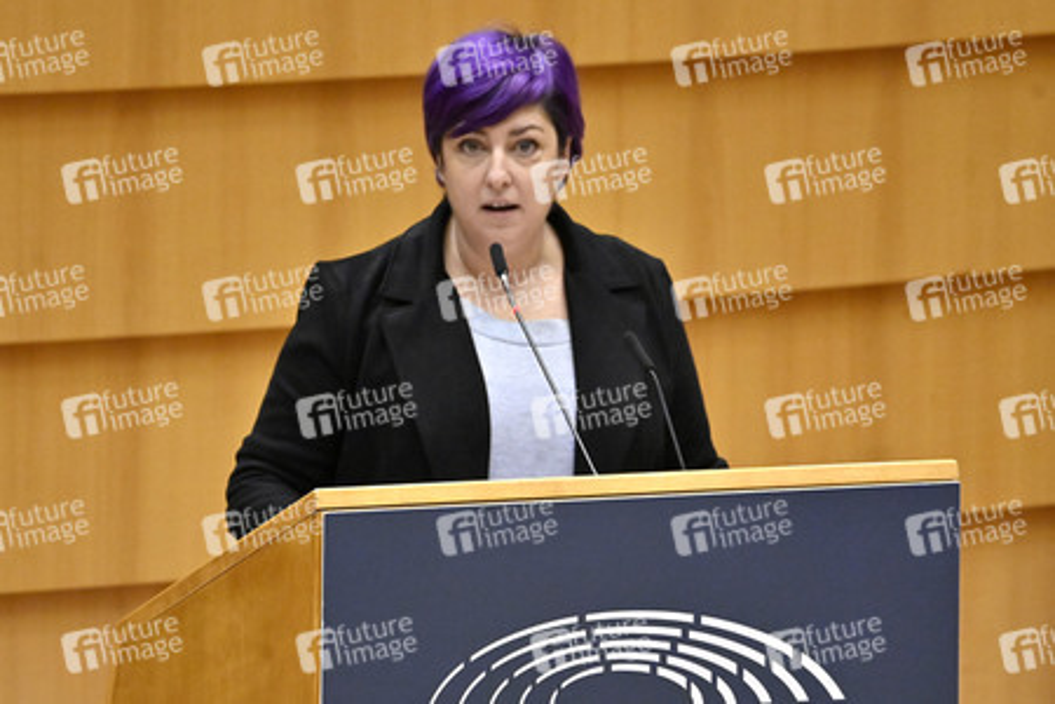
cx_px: 528
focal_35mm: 600
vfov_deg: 2.3
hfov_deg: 3.4
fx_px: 17582
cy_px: 352
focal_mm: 600
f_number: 6.3
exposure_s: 1/640
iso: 5000
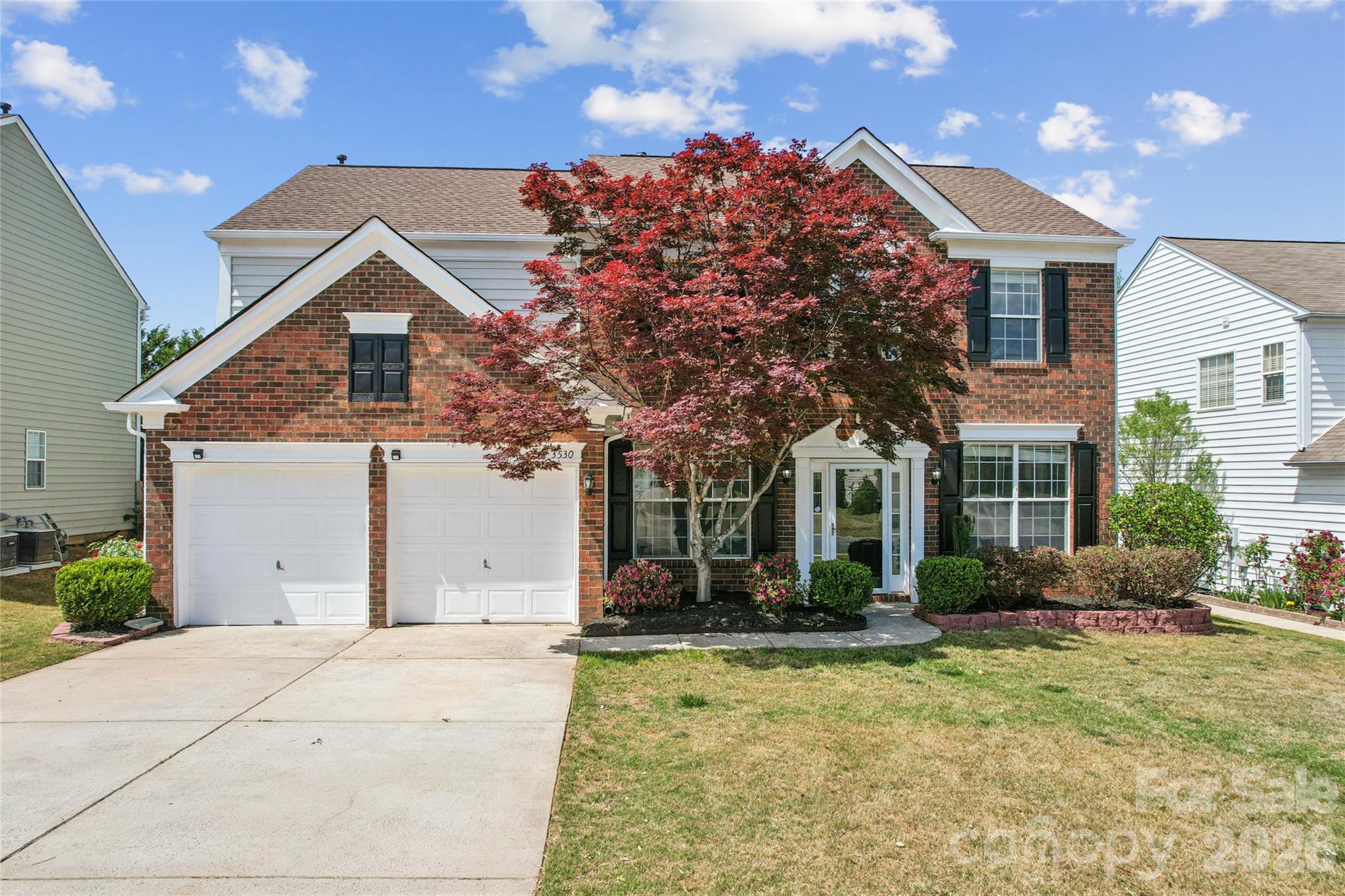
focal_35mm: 22
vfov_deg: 57.2
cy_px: 448
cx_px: 672
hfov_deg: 78.6
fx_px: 822
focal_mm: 8.4
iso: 120
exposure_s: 1/400
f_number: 2.8
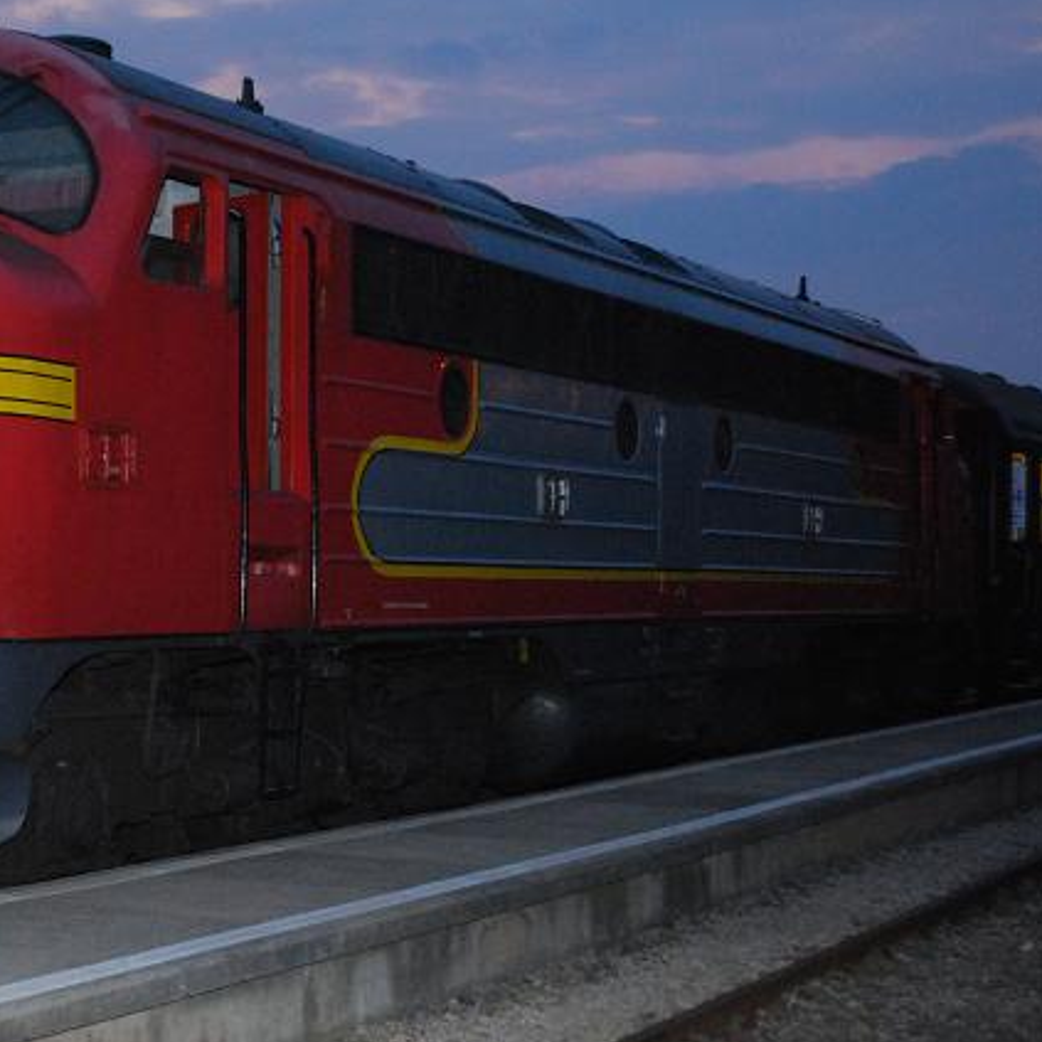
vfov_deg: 25.4
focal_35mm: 68
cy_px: 499
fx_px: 2308
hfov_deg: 24.9
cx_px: 159
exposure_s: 1/60
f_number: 4.8
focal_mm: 29
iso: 1600
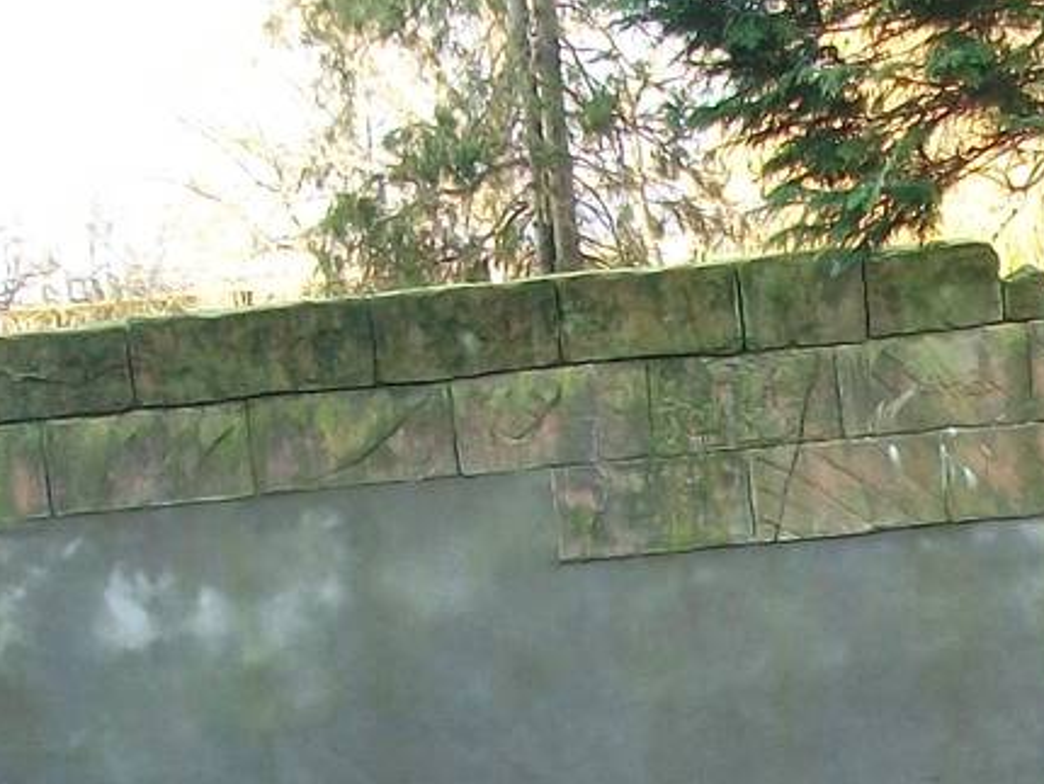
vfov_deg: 11.8
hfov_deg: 16.3
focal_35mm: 119
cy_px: 1272
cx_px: 998
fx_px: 3591
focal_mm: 5.7
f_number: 2.9
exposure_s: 1/50
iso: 80
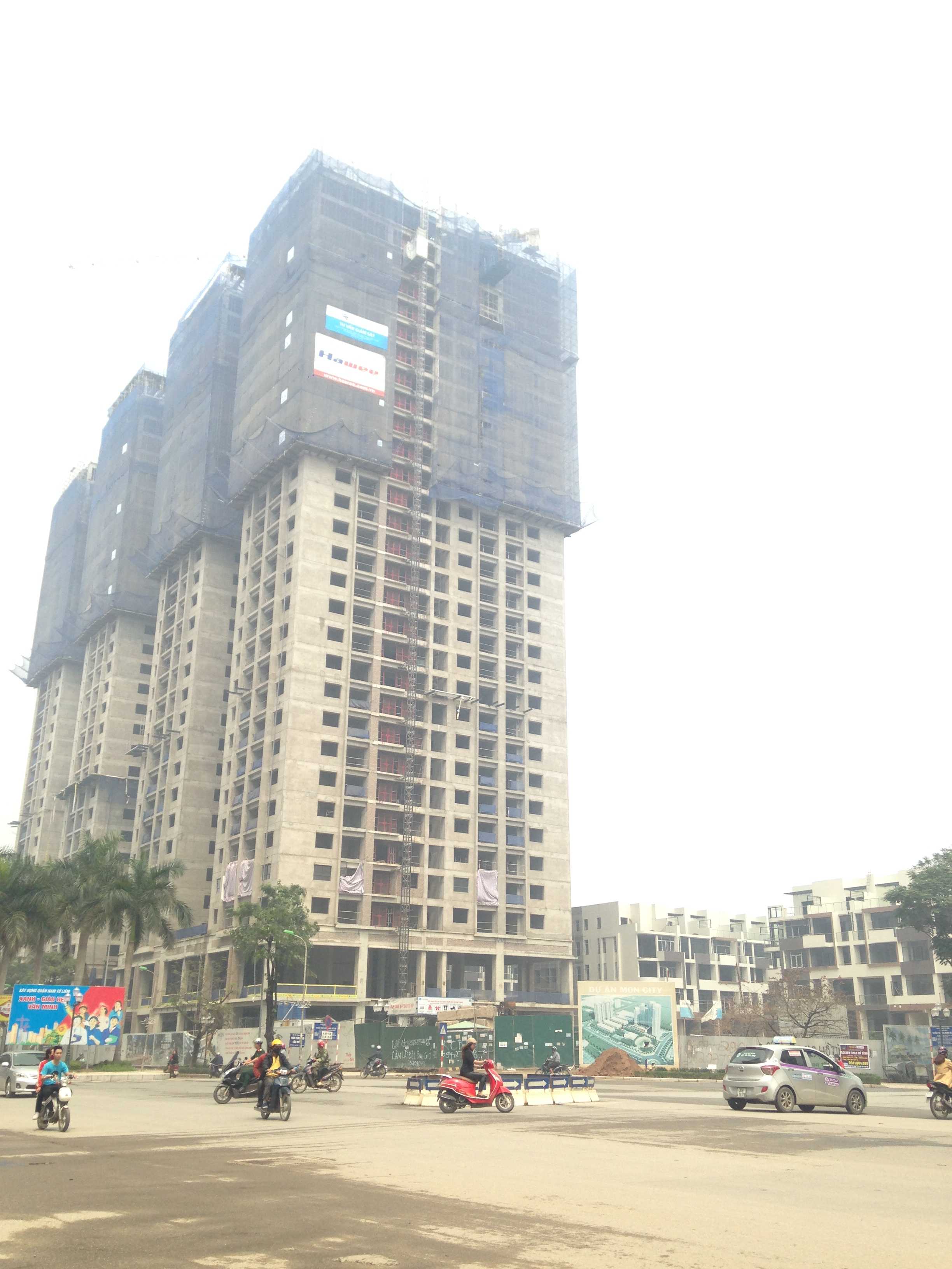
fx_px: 1210
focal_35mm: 33
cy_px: 634
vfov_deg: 55.4
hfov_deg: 42.9
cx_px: 476
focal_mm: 4.12
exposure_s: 1/903
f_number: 2.4
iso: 50
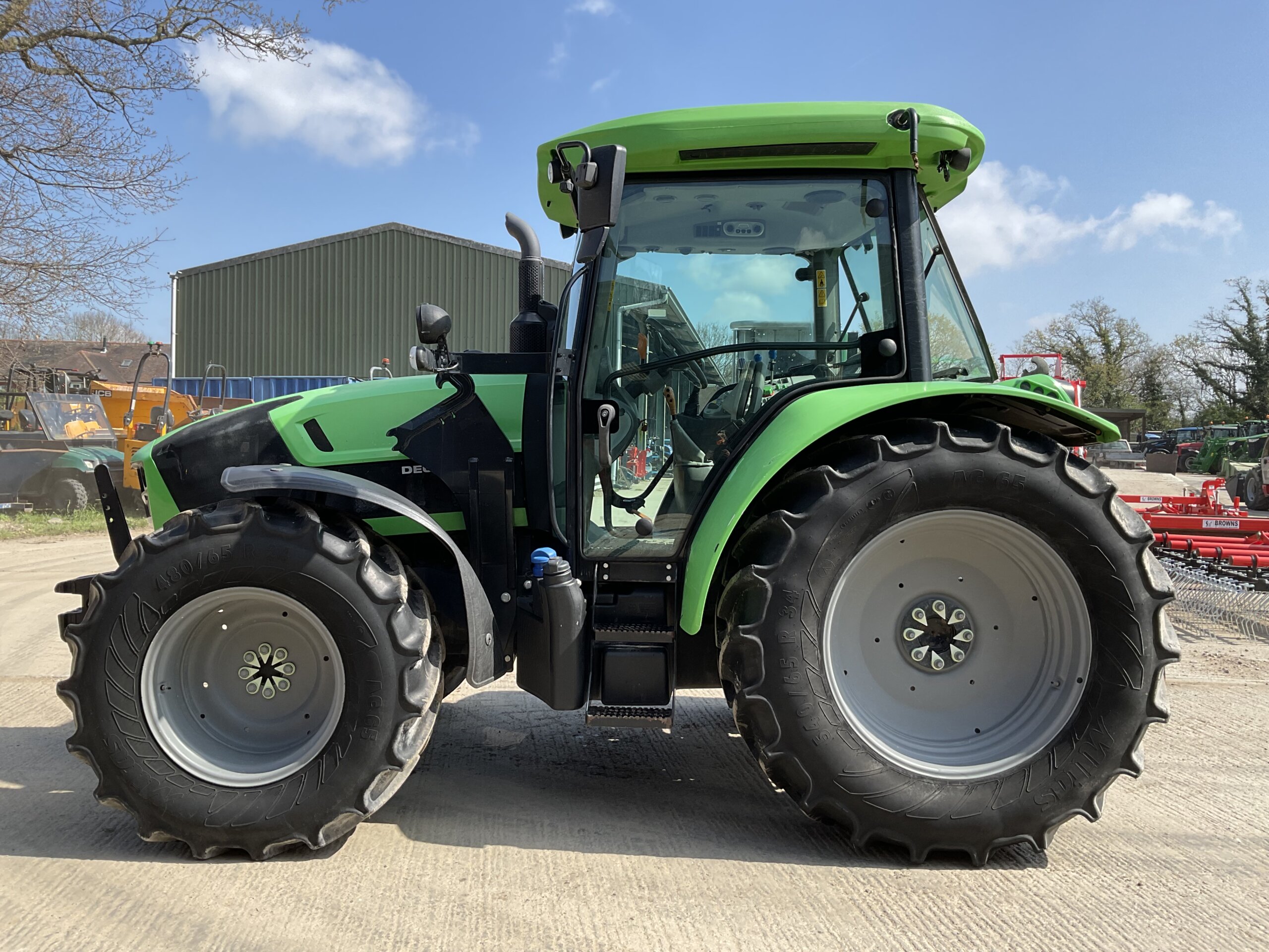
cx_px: 634
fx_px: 1063
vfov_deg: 48.2
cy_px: 476
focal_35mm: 29
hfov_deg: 61.7
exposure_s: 1/1055
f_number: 1.8
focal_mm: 3
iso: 16
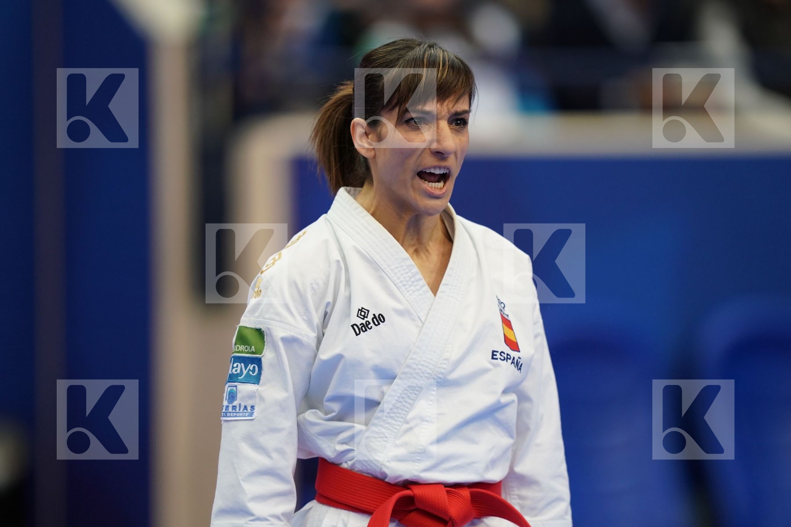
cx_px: 396
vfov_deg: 3.4
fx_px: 8788
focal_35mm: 400
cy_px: 264
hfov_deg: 5.2
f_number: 2.8
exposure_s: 1/500
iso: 1600
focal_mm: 400
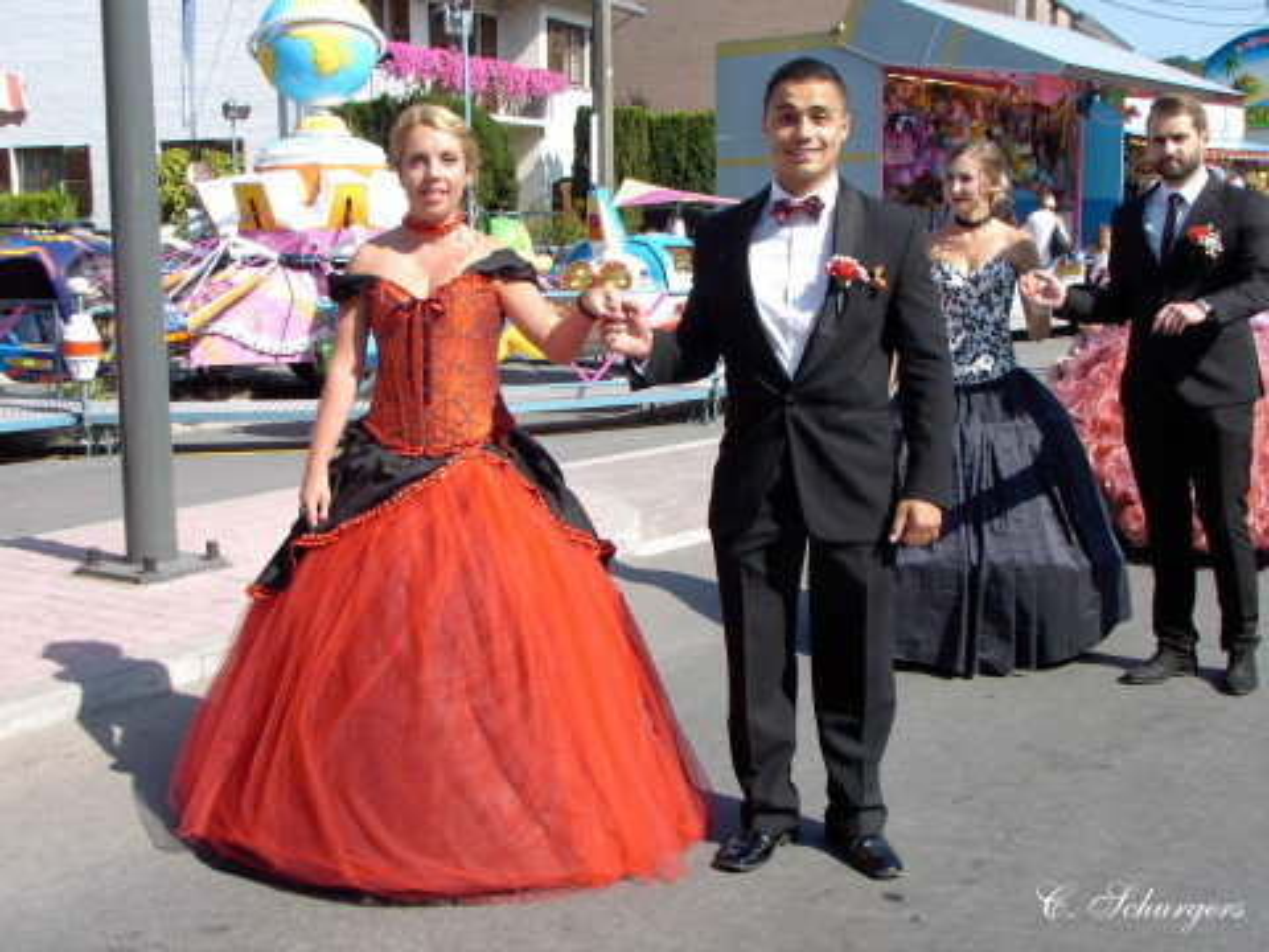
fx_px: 1686
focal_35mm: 46
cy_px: 476
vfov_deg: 31.5
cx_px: 634
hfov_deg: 41.2
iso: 70
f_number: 4.5
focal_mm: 7.1
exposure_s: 1/240
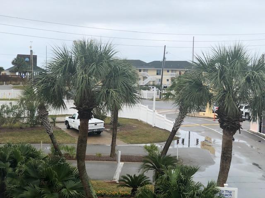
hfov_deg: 36.8
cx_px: 132
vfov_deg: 28.0
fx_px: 398
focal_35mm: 52
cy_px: 99
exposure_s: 1/674
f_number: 2.4
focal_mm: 6
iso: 16
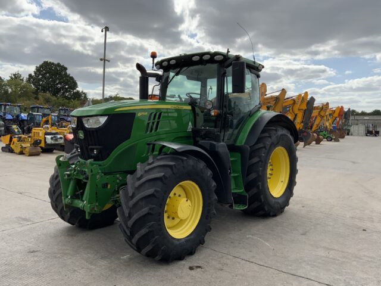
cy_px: 143
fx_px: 319
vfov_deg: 48.2
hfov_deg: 61.7
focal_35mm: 29
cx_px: 190
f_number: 1.8
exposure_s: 1/2427
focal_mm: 3
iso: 16
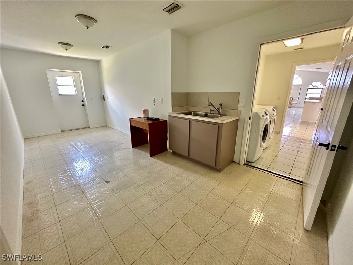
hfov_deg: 102.1
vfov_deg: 85.7
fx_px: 143
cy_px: 132
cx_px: 176
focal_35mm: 14
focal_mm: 2.22
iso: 320
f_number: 2.2
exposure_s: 1/60
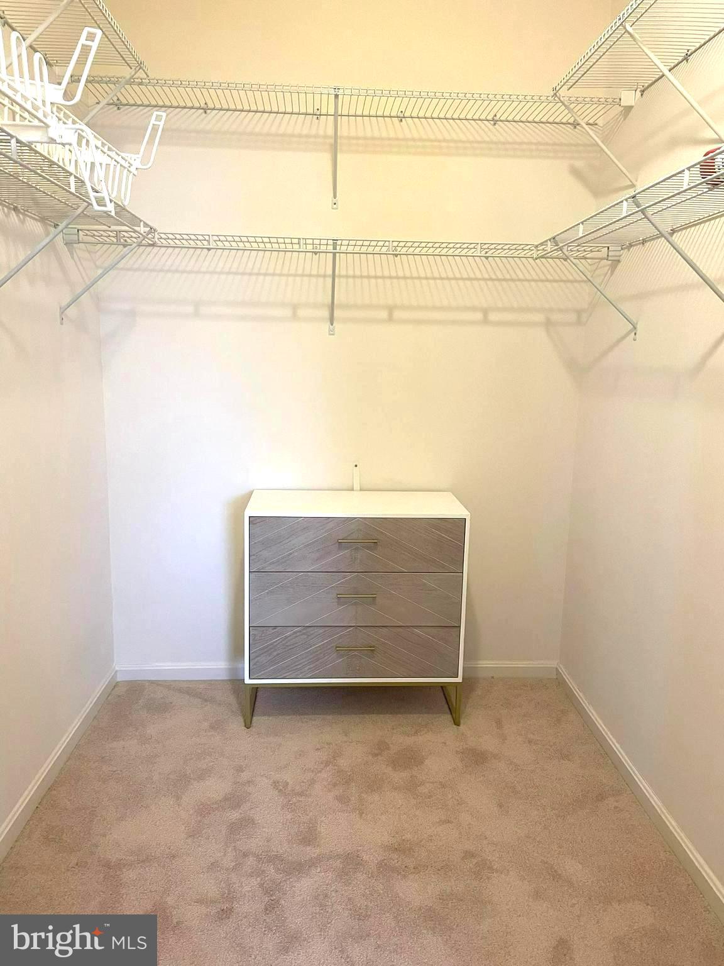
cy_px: 483
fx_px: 725
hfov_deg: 53.1
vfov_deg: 67.3
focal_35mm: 26
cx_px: 362
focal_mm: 4.2
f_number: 1.6
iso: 250
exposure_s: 1/60
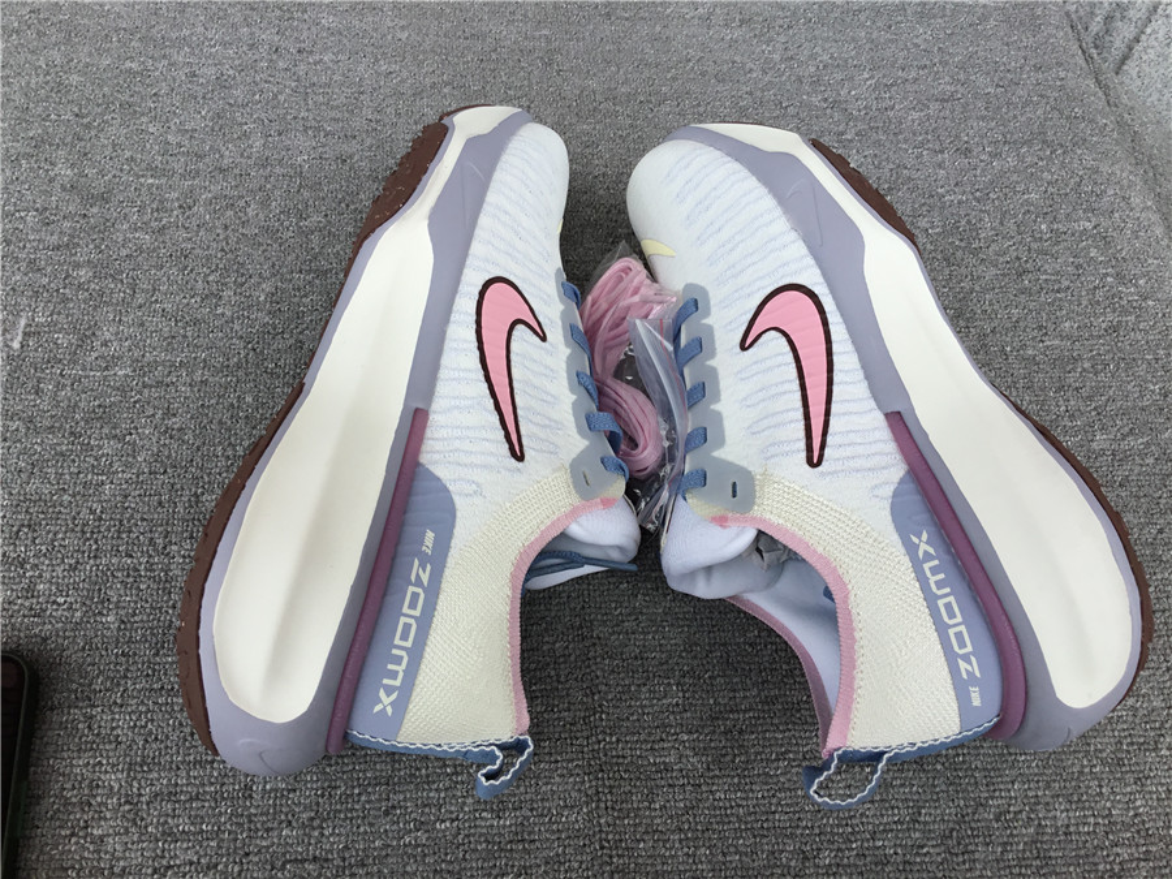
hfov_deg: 58.4
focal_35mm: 31
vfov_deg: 45.4
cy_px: 440
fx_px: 1050
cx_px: 586
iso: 25
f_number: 2.4
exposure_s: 1/305
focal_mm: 3.3
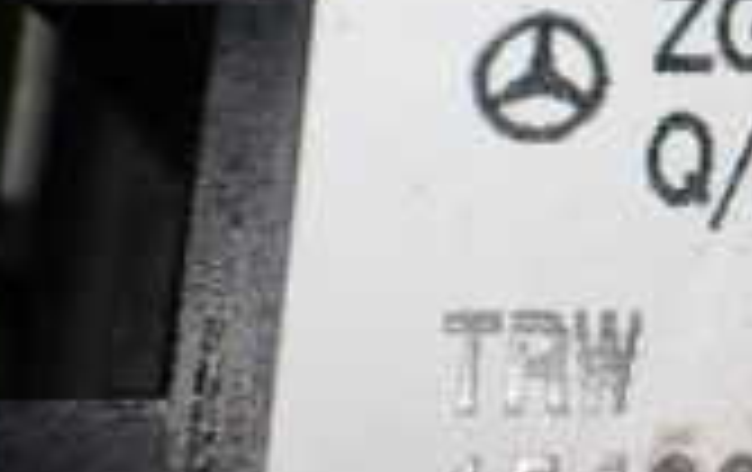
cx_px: 1067
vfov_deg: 11.5
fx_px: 2340
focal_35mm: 114
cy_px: 153
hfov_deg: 16.8
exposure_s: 1/200
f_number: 2.3
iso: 100
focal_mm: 5.4
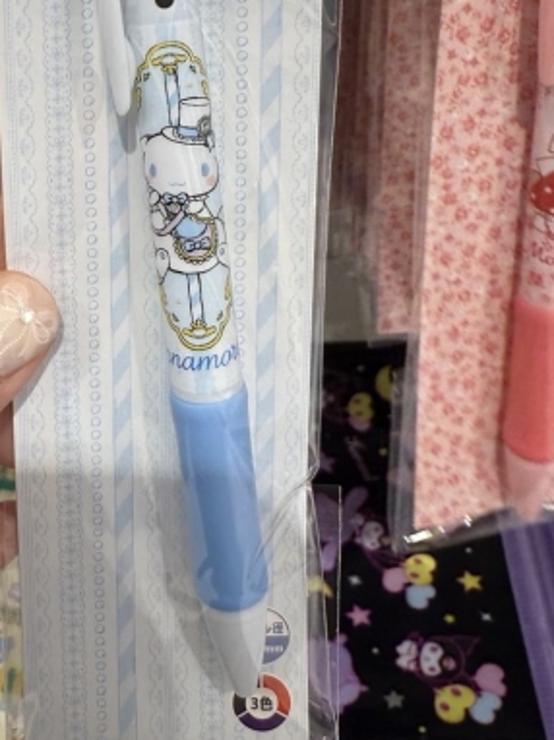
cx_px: 138
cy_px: 153
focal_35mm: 41
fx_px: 876
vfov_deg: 43.7
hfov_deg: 34.4
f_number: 2.2
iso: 100
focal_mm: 2.22
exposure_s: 1/100
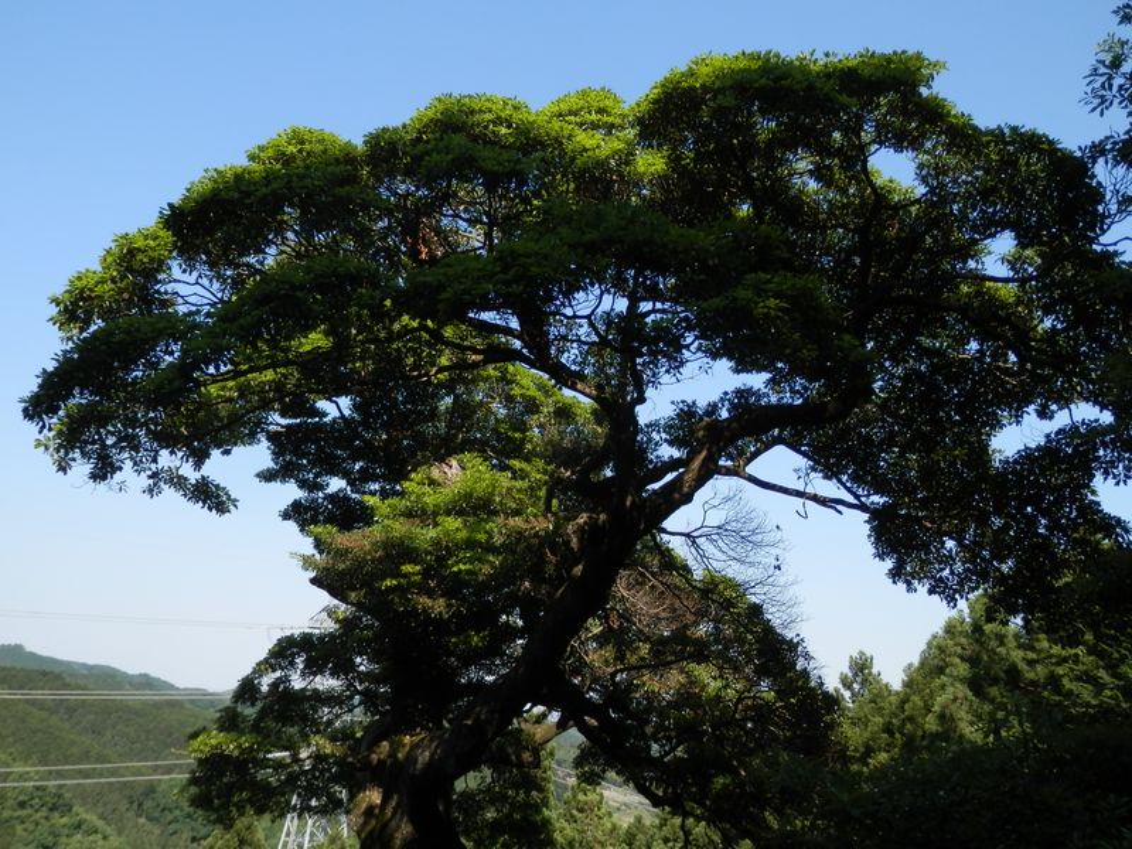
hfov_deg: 60.0
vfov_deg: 46.8
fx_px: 981
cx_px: 566
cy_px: 424
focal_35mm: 30
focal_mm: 5.5
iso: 80
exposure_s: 1/500
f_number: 3.3
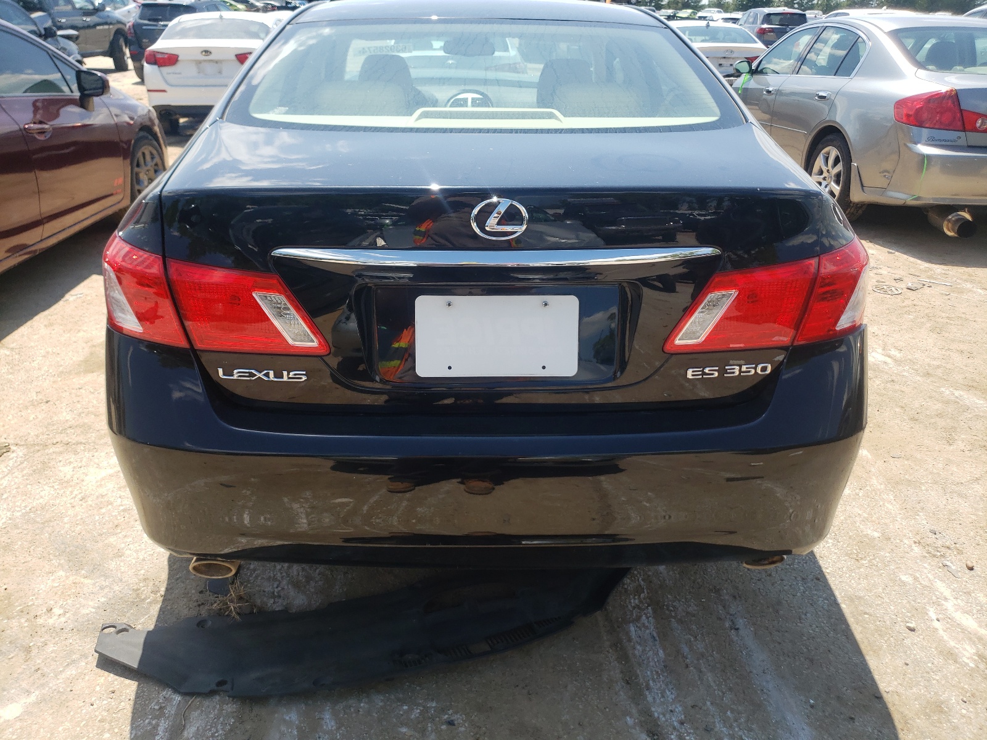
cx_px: 494
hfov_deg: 67.3
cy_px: 370
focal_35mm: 26
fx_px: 741
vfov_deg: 53.1
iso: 50
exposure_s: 1/1429
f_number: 1.5
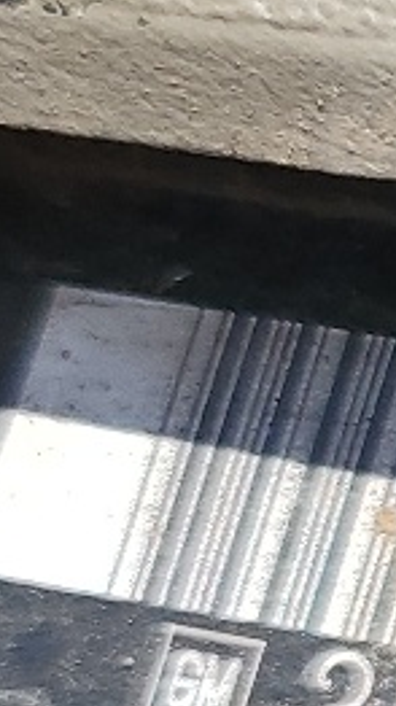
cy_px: 771
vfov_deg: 12.2
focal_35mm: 173
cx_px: 1401
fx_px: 3236
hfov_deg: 6.2
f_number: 1.5
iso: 50
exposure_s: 1/2500
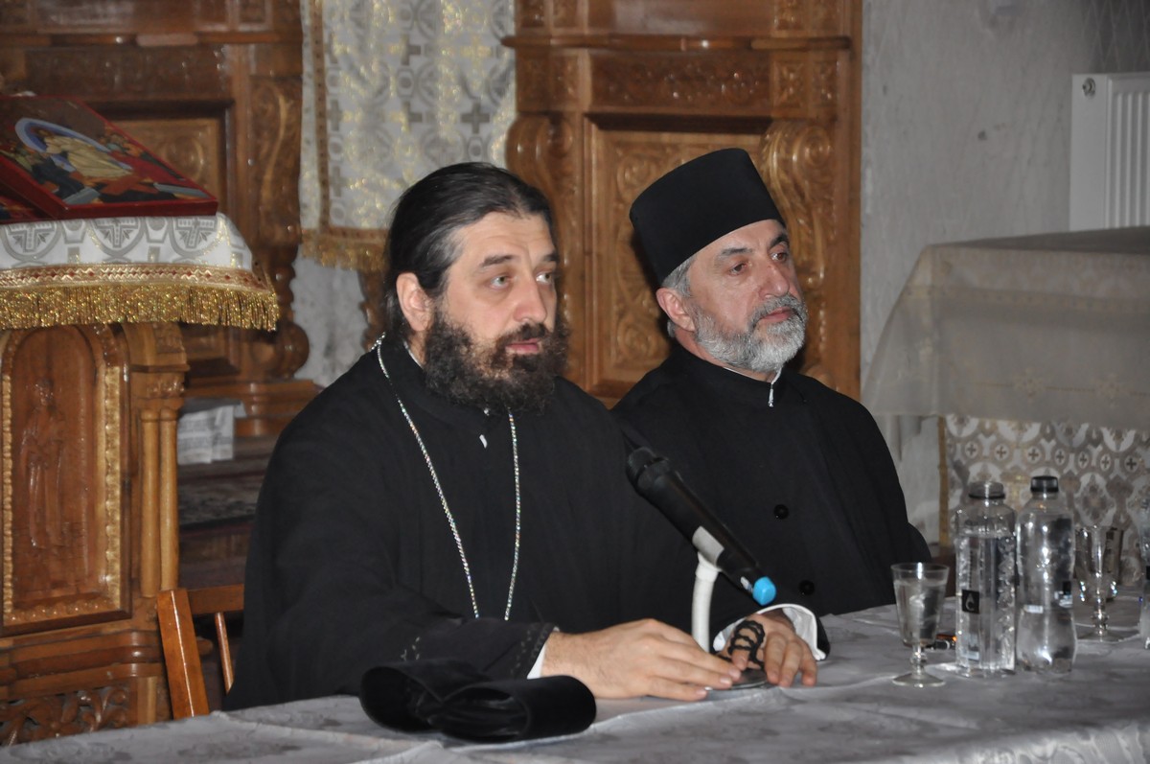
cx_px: 575
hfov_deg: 13.1
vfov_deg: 8.7
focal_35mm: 158
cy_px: 382
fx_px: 5025
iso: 1600
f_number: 5.6
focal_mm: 105
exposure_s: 1/200
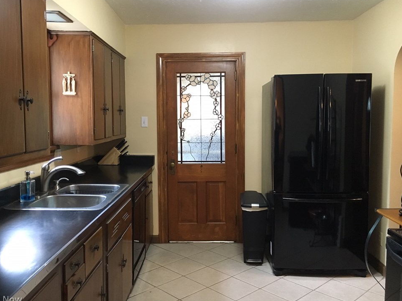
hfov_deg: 58.3
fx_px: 360
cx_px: 193
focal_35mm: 31
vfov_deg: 45.4
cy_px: 145
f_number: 2.2
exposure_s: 1/30
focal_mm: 4.15
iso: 200
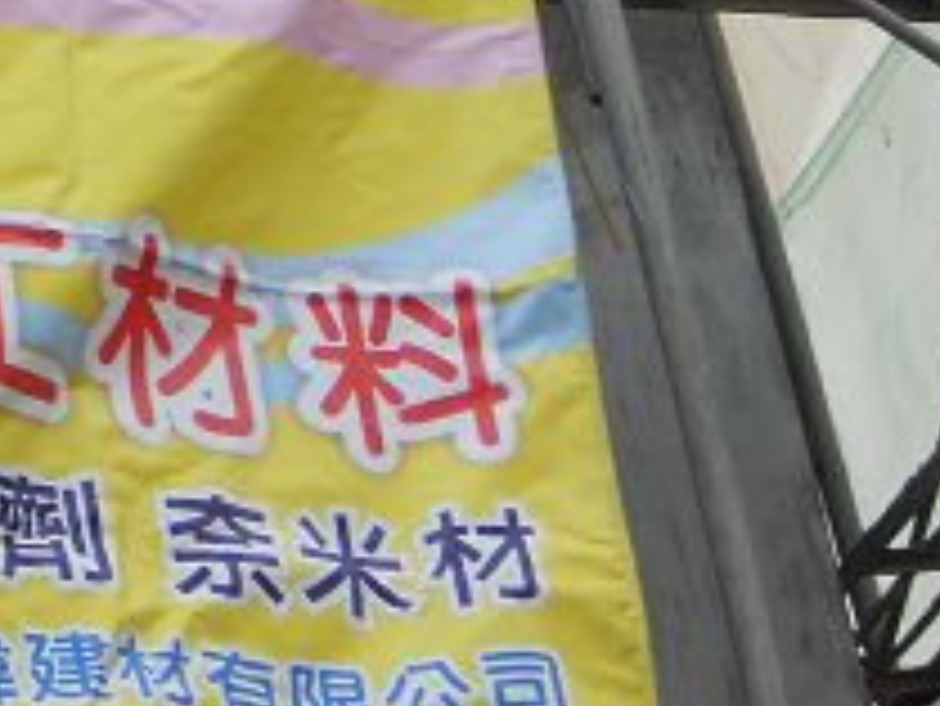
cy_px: 76
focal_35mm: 331
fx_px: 8993
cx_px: -436
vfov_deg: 4.5
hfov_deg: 5.9
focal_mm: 19.6
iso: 80
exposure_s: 1/160
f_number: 5.9
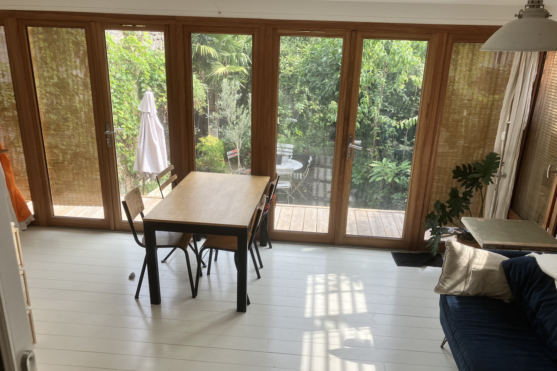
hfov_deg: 61.9
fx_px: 464
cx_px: 284
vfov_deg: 43.5
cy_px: 209
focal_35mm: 30
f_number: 1.8
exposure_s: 1/340
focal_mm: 3.99
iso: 32
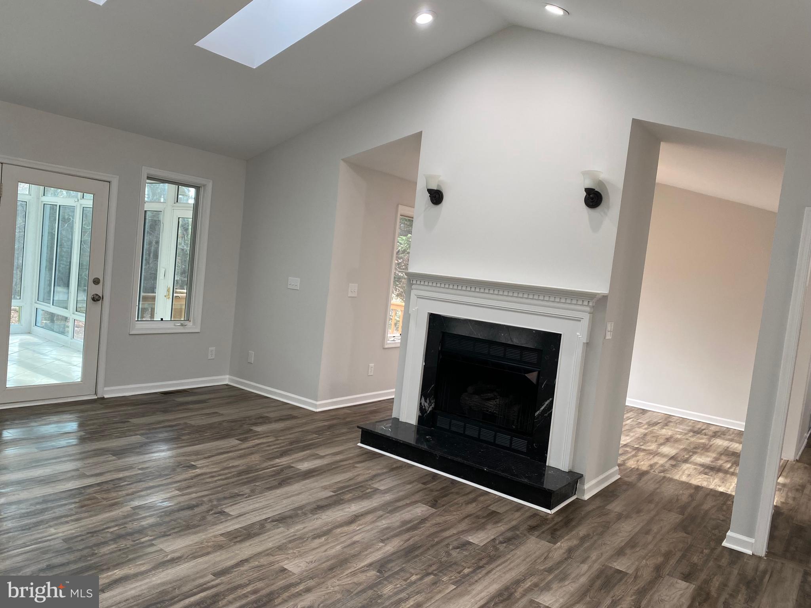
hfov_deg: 67.3
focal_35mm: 26
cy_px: 304
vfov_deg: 53.1
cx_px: 406
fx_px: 609
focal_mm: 4.25
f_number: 1.8
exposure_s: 1/120
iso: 80
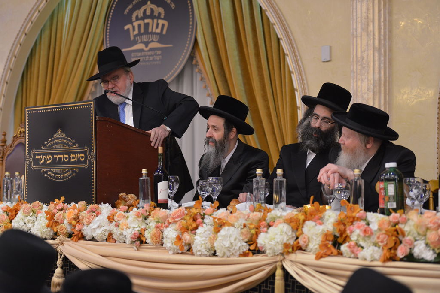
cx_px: 220
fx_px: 856
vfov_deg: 19.5
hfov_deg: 28.8
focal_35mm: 70
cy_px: 146
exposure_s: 1/80
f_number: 2.8
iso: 2000
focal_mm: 70
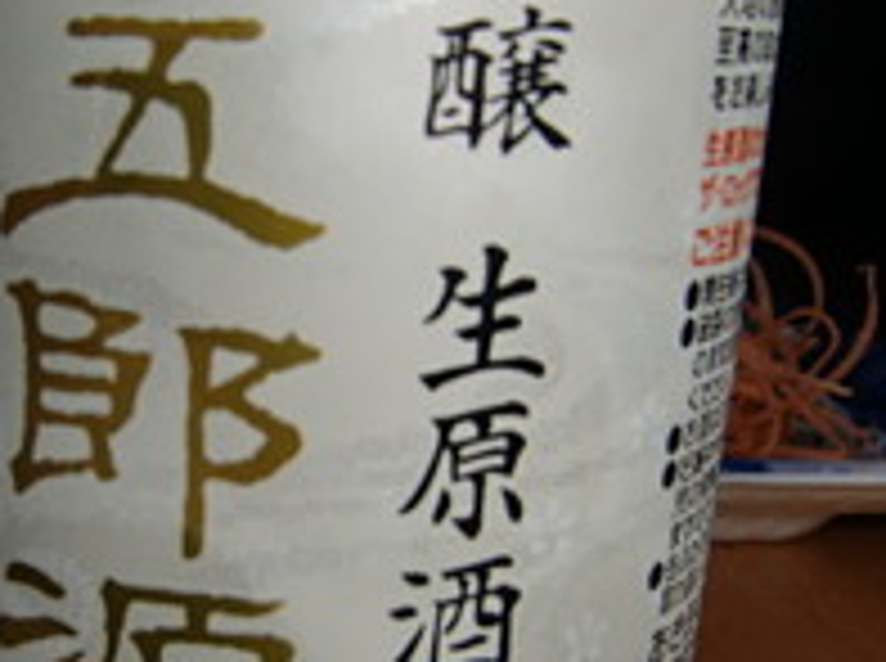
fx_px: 1405
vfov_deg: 26.4
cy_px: 414
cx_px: 133
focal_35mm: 55
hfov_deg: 33.6
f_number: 7.5
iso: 64
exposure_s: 1/15
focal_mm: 4.3
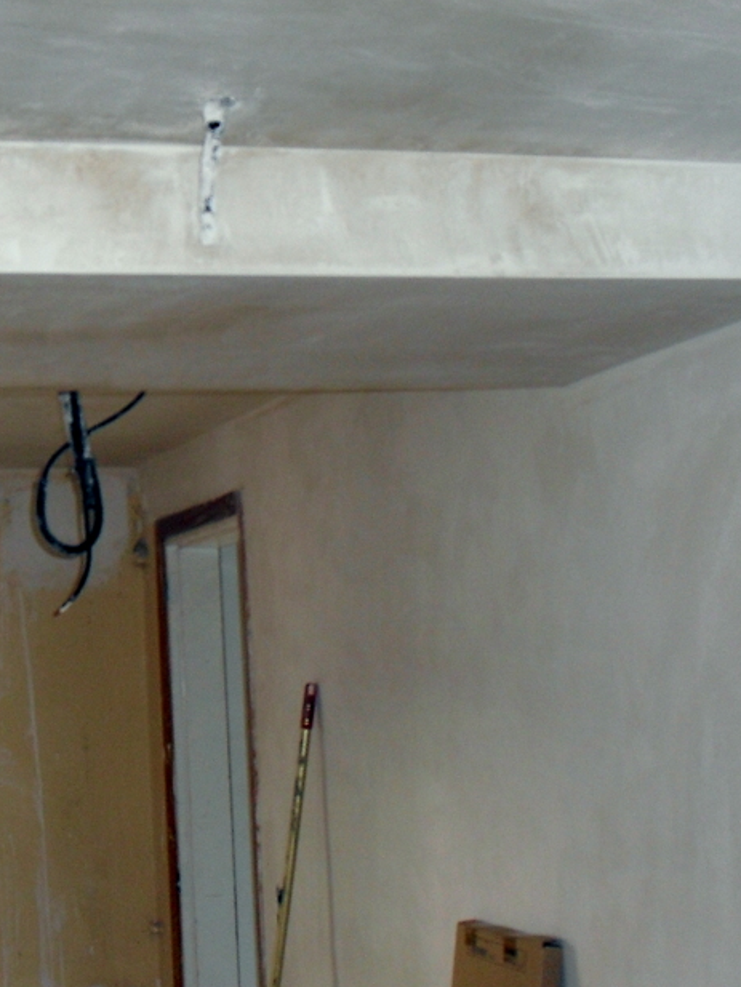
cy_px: 406
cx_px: 144
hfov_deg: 20.8
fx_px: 1997
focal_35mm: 70
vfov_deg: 27.7
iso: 200
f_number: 3.1
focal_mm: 6.3
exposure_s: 1/60
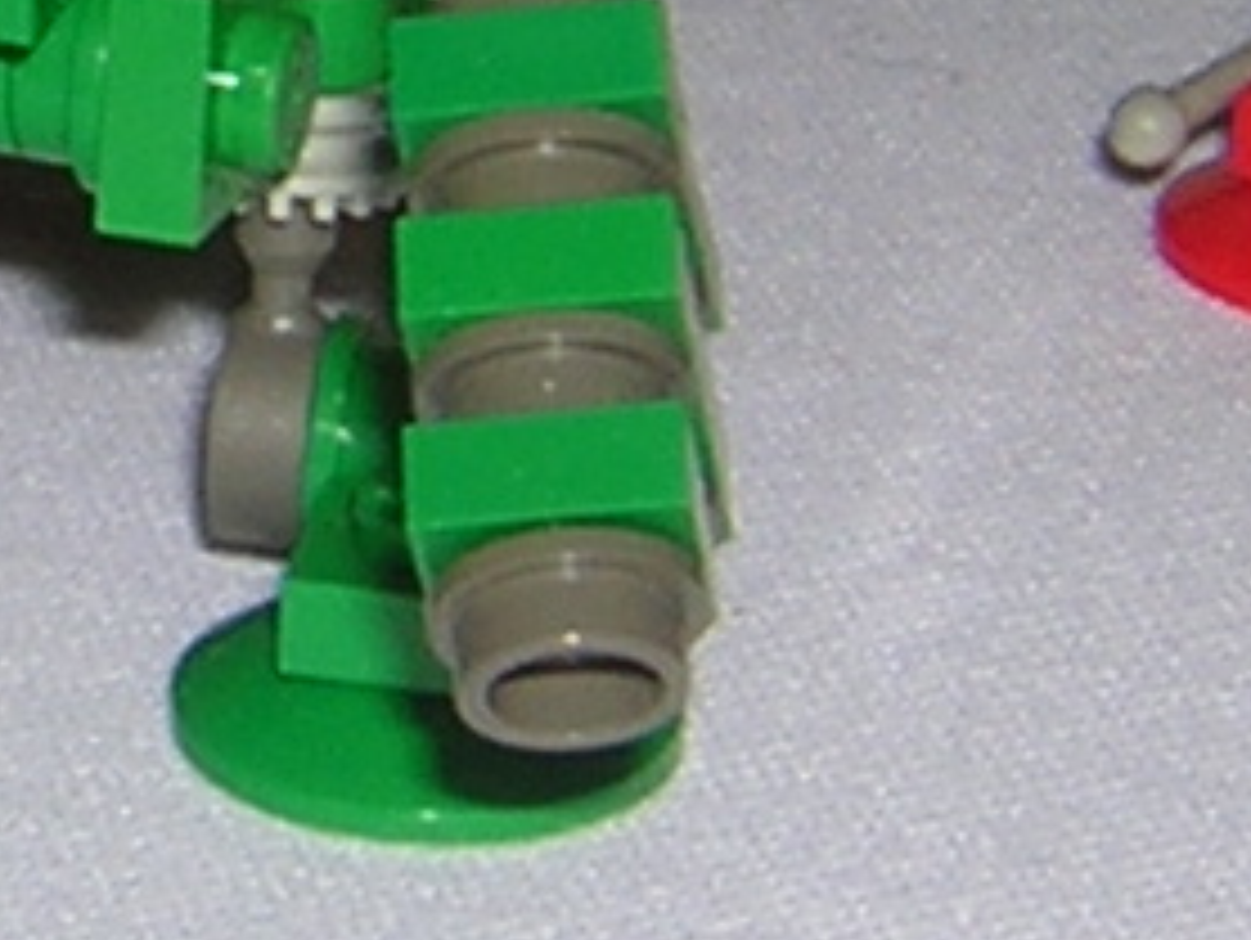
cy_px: -481
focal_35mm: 207
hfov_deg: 9.5
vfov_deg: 7.1
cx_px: -104
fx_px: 7487
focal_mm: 4.7
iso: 100
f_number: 5.2
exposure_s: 1/60.1
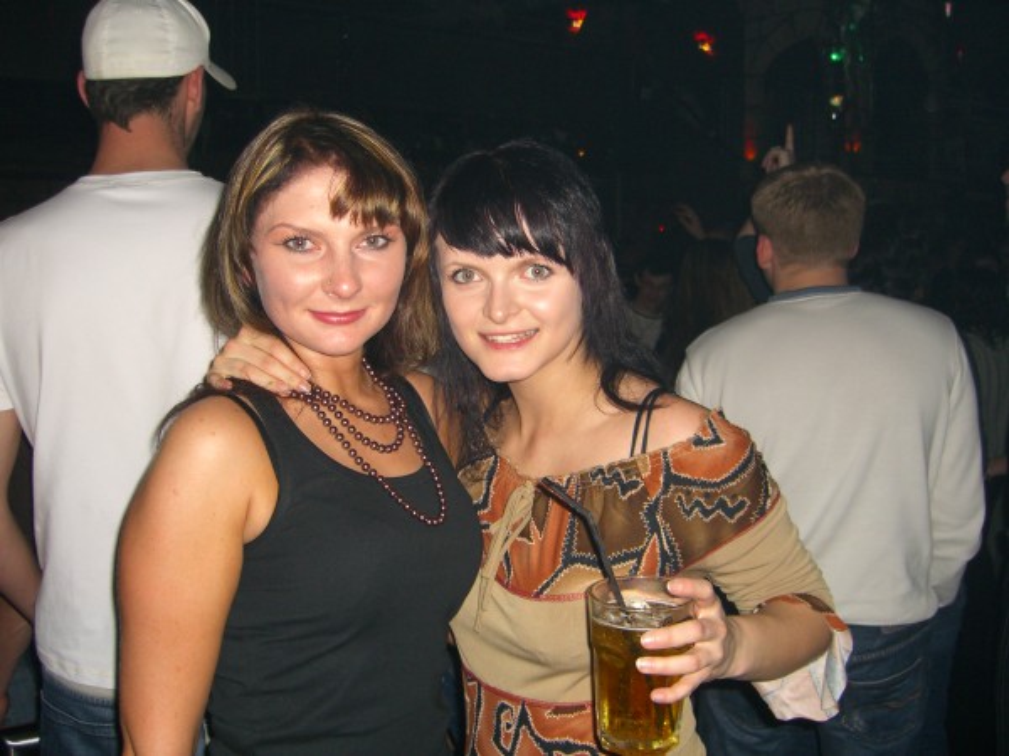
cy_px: 378
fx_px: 1108
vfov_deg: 37.7
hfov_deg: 49.0
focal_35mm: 38
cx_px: 504
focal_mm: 7.9
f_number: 2.8
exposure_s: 1/60
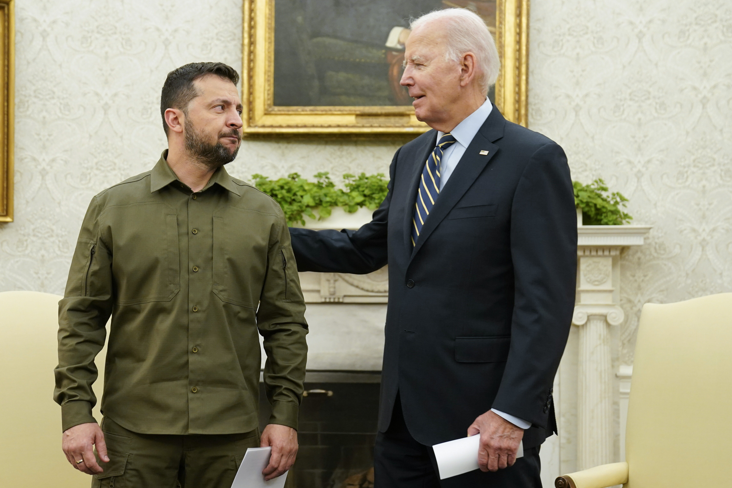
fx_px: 1179
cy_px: 271
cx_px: 326
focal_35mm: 58
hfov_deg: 34.5
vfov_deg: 23.4
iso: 2000
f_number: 3.5
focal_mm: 44
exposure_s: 1/250
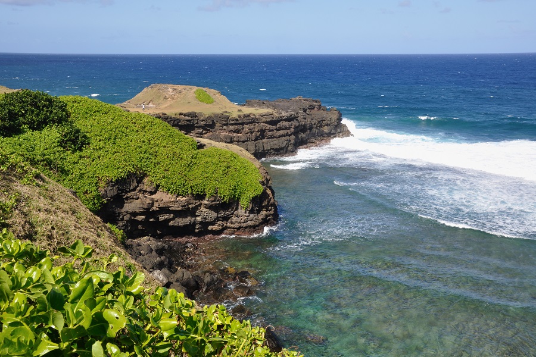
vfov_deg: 35.5
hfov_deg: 51.3
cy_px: 178
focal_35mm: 38
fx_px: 558
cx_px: 268
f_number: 13
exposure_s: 1/160
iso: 200
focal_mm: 25
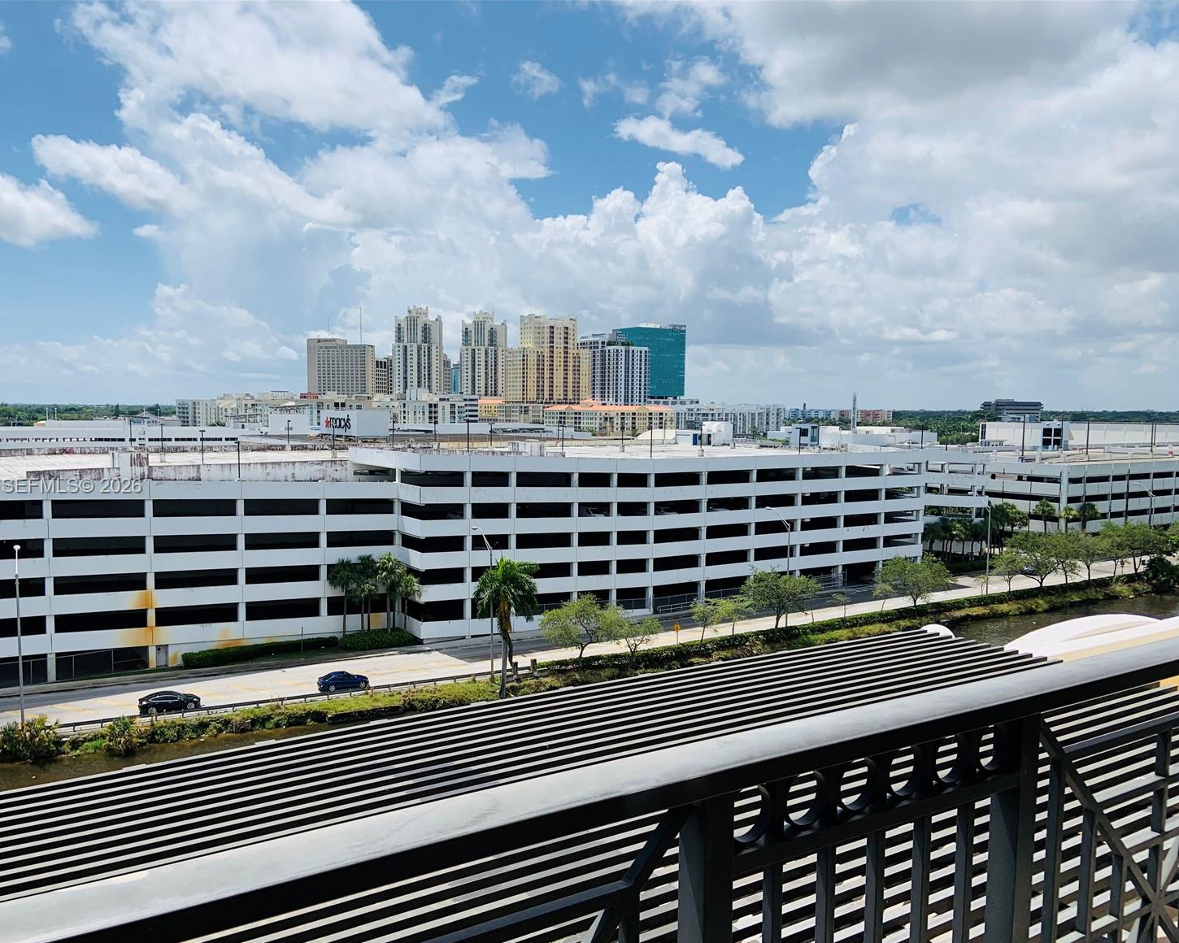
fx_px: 977
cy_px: 487
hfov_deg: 62.1
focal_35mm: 28
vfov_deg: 51.5
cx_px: 539
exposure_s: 1/3937
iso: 25
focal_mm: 4.25
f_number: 1.8
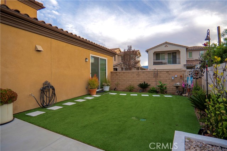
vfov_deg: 67.3
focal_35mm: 18
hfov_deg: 90.0
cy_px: 76
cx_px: 114
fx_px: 113
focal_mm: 12
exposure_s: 1/3200
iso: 50
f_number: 2.2
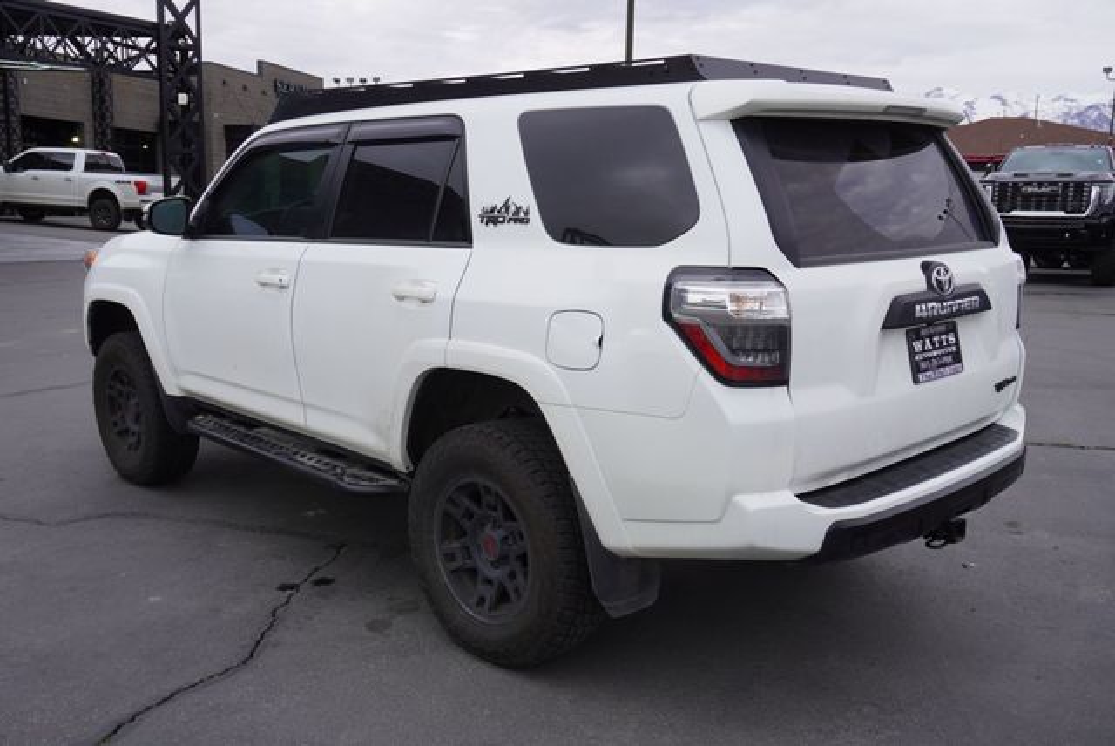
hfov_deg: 57.2
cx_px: 558
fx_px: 1023
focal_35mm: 33
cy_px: 373
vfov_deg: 40.0
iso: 100
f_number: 8
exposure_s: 1/125
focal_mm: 22
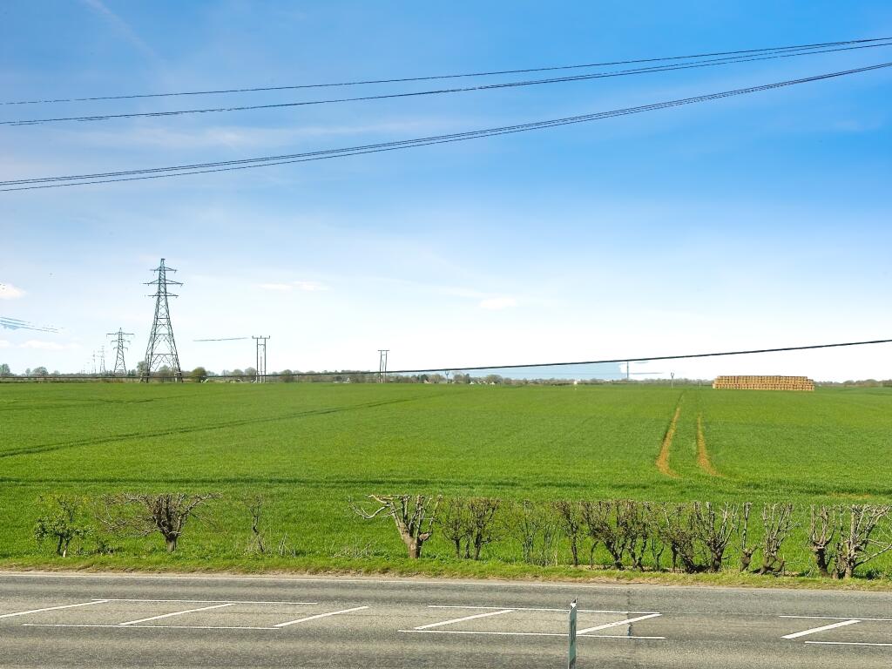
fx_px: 1237
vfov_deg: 30.3
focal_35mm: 48
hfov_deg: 39.7
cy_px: 334
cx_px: 446
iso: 64
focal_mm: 6.86
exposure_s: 1/4785
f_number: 1.78
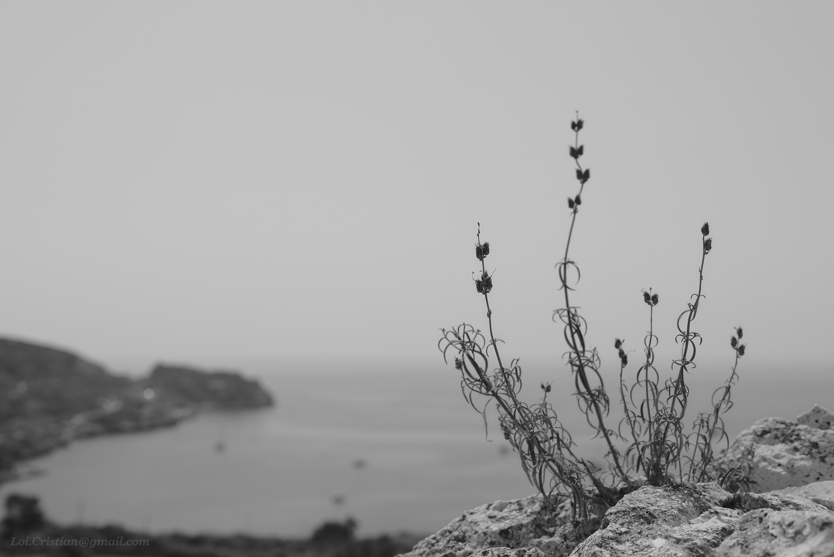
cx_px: 417
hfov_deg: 43.6
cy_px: 278
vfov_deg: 29.9
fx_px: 1043
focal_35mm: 45
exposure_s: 1/3200
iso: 100
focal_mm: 30
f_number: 4
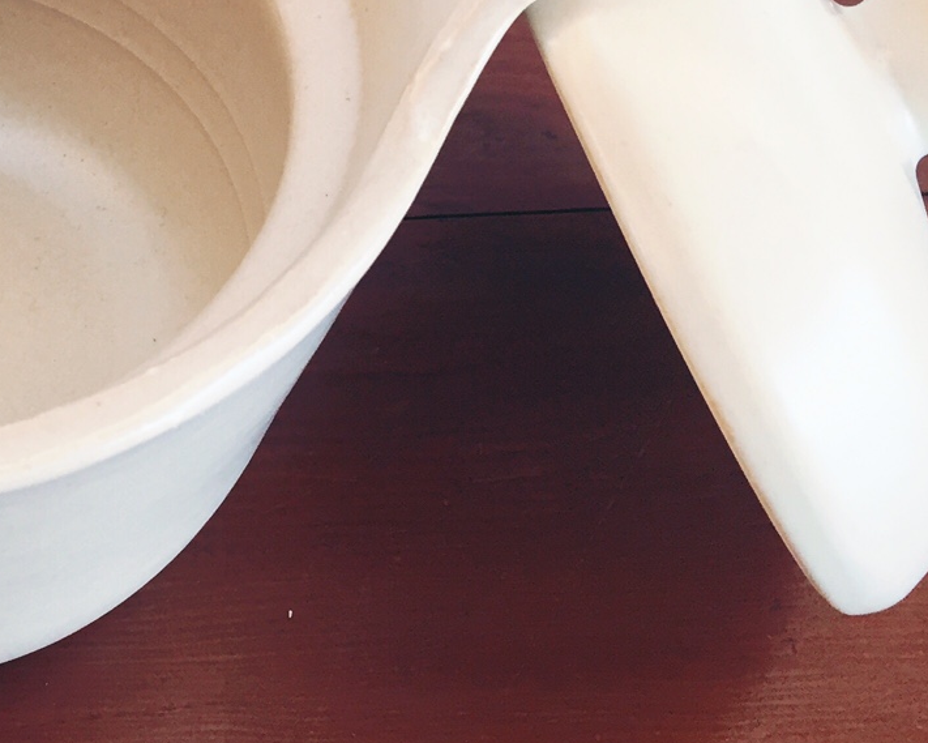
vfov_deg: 22.8
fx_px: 1785
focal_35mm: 65
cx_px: 12
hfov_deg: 27.5
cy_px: 55
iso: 50
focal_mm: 4.15
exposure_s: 1/33
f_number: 2.2
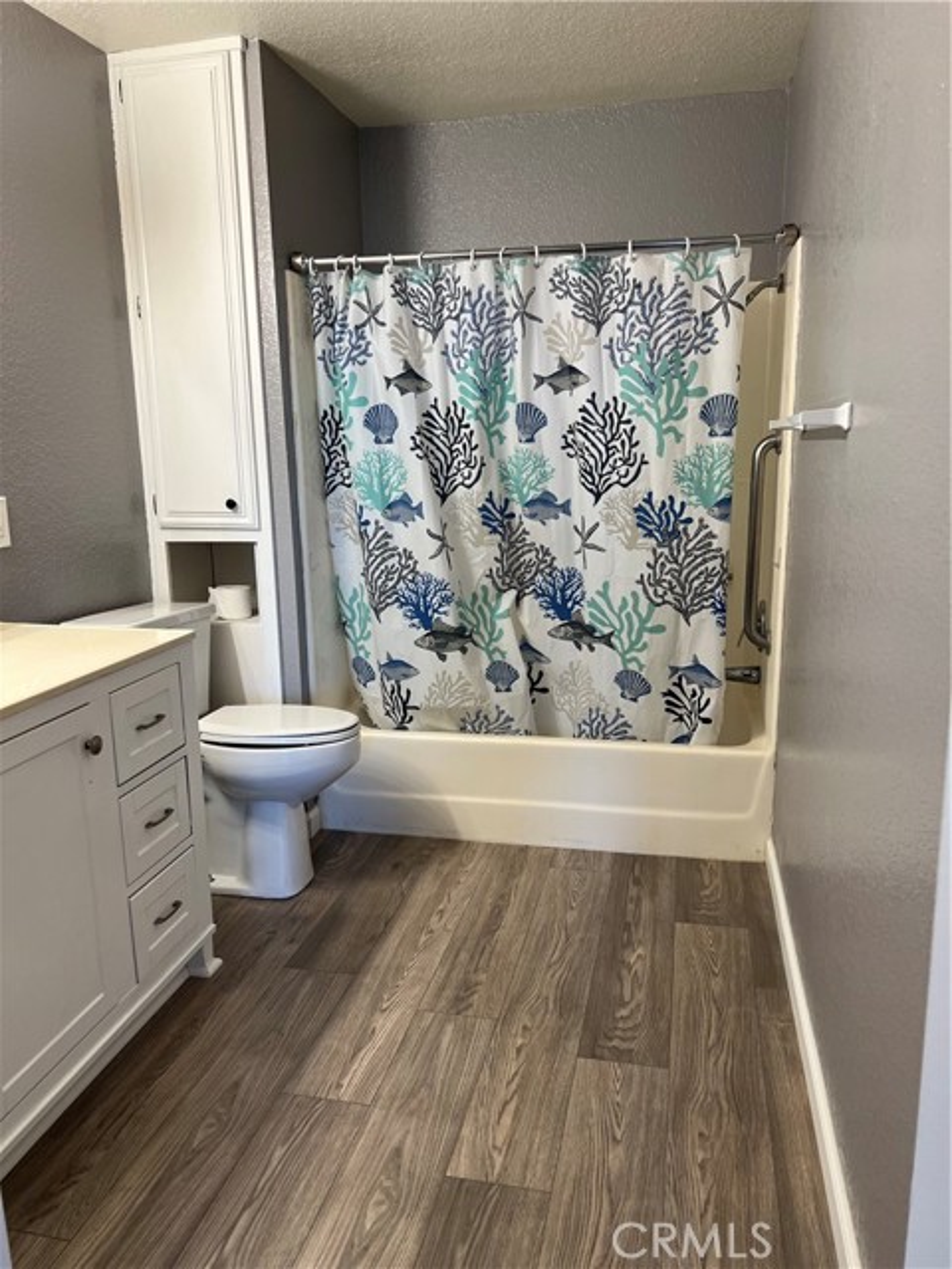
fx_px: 953
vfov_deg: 67.3
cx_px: 476
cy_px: 634
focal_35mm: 26
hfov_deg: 53.1
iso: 80
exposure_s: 1/120
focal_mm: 5.7
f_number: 1.5
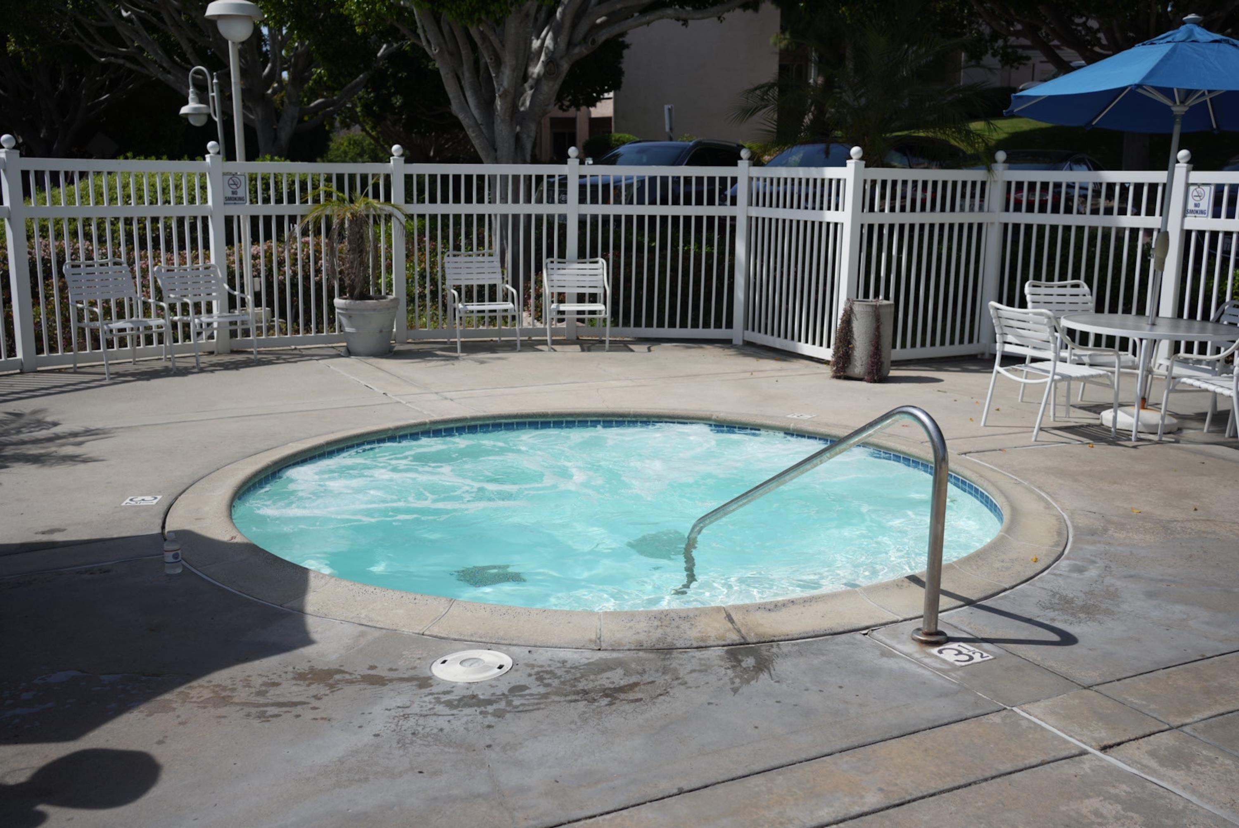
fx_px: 1205
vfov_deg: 37.9
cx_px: 620
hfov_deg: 54.4
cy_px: 414
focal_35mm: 35
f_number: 4.5
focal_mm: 35
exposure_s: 1/1600
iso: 100
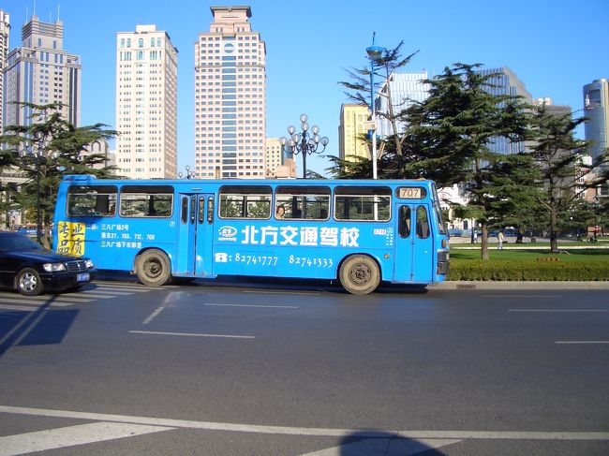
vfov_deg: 40.7
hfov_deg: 52.6
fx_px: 616
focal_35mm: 35
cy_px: 228
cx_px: 304
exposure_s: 1/400
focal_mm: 5.8
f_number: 4.3
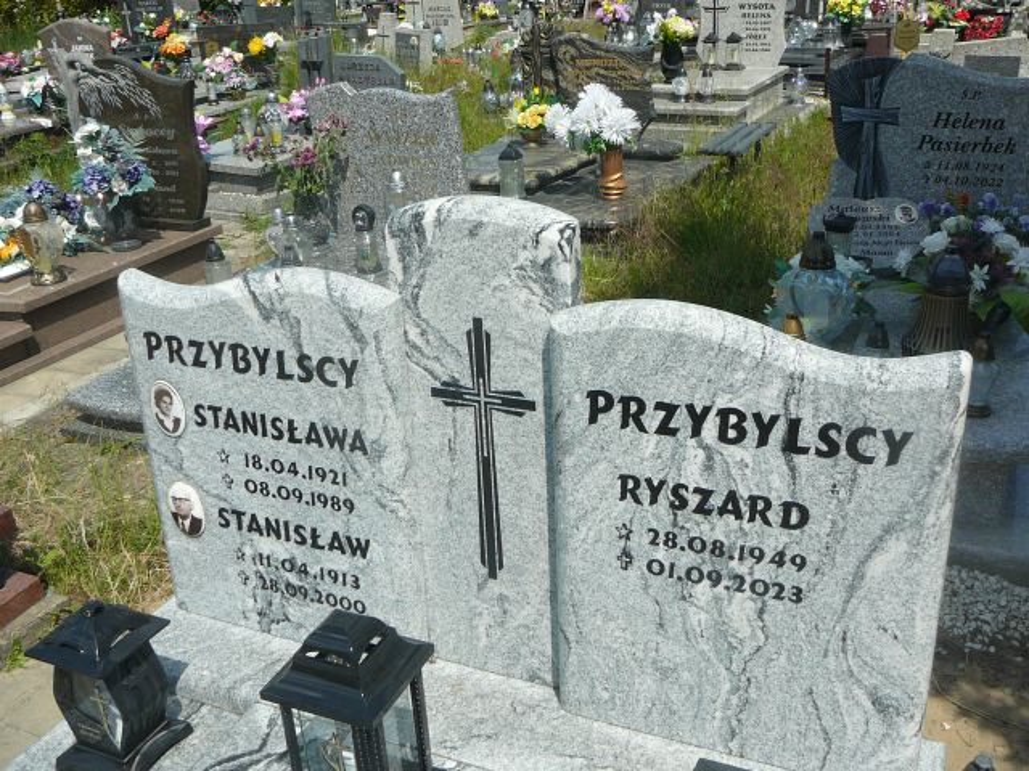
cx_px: 514
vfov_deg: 40.7
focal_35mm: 35
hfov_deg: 52.6
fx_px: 1040
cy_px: 386
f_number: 5
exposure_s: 1/640
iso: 80
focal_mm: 5.2
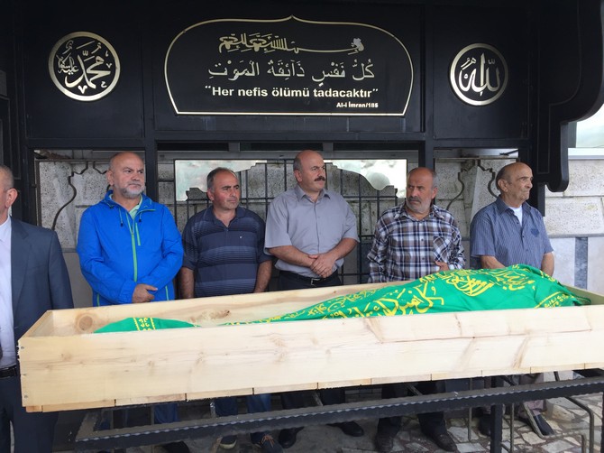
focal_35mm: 29
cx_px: 302
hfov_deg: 61.7
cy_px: 226
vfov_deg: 48.2
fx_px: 506
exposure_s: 1/100
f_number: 2.2
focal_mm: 4.15
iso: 50
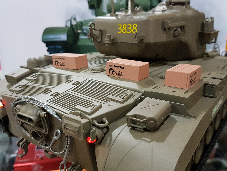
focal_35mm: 32
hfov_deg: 56.8
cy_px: 99
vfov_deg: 44.0
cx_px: 105
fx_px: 210
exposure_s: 1/14
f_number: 1.7
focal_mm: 4.2
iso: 200
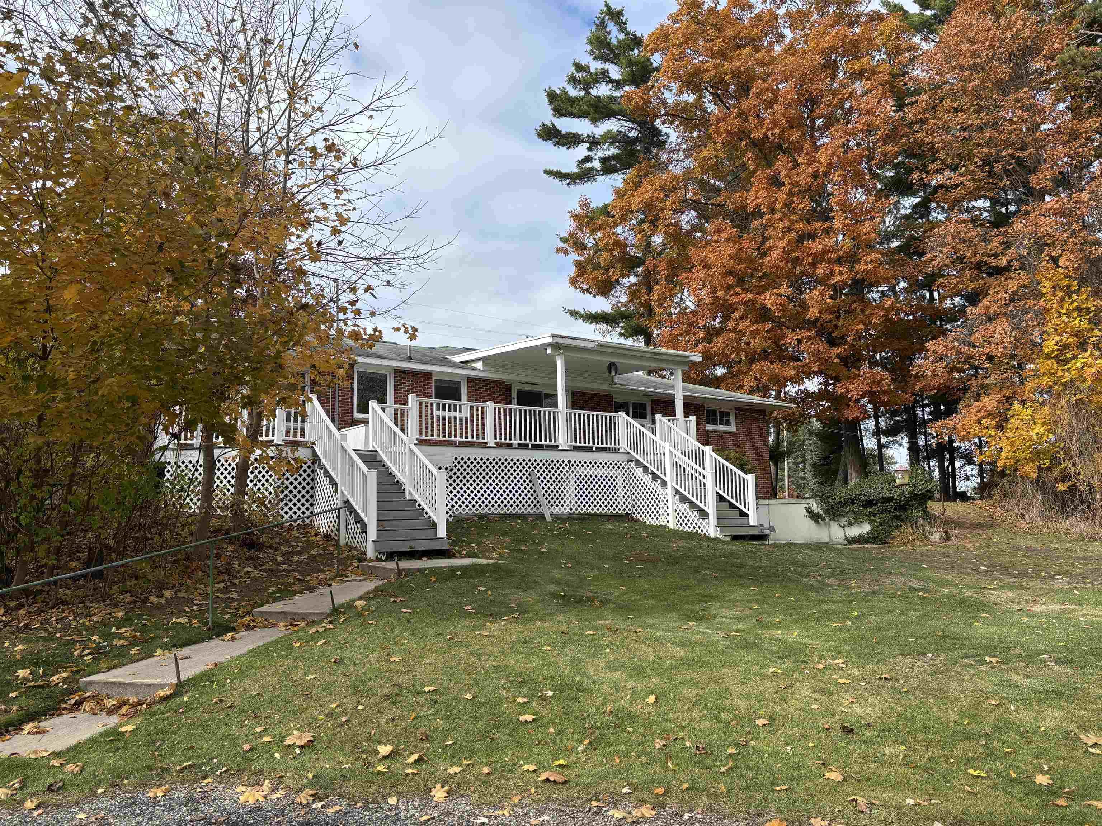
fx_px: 828
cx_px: 551
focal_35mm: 26
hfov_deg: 67.3
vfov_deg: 53.1
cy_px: 413
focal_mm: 5.96
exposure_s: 1/1590
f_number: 1.6
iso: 50
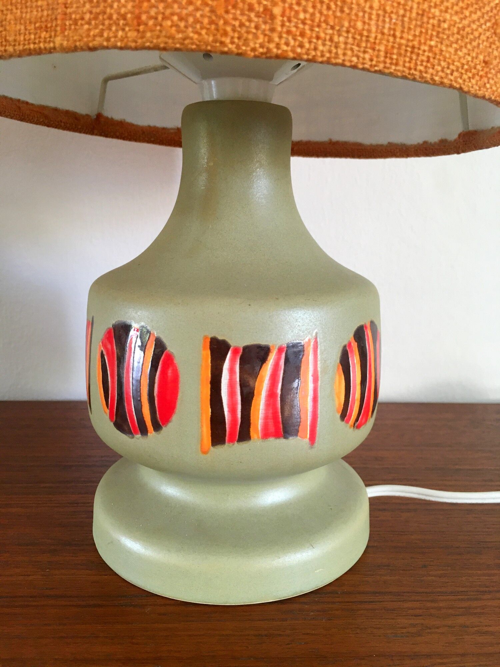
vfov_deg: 61.7
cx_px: 250
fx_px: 559
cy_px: 334
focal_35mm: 29
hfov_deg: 48.2
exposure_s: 1/33
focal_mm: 4.15
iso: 100
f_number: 2.2
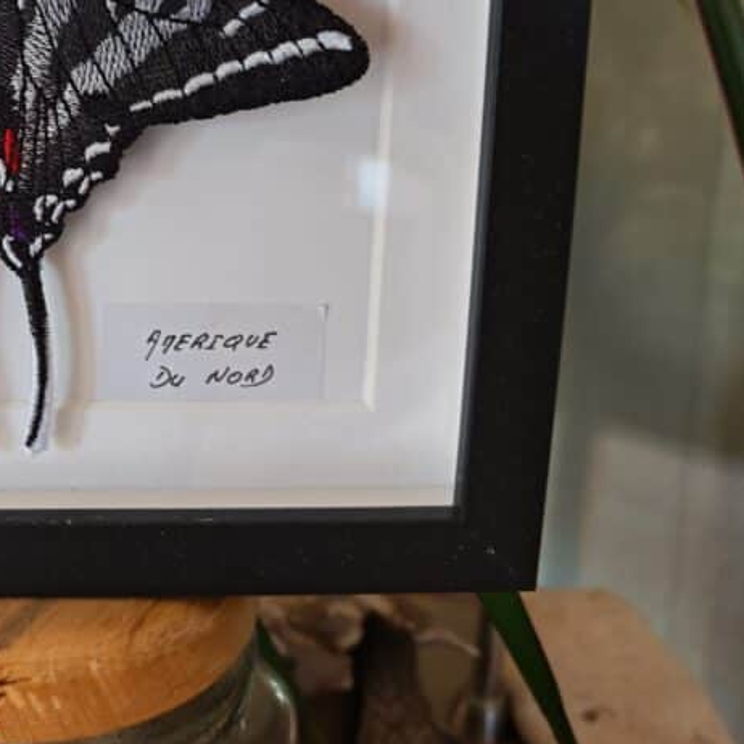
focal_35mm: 47
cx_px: 84
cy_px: 155
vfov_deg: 35.0
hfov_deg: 34.2
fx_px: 1143
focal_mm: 6.83
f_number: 2
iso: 320
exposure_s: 1/25
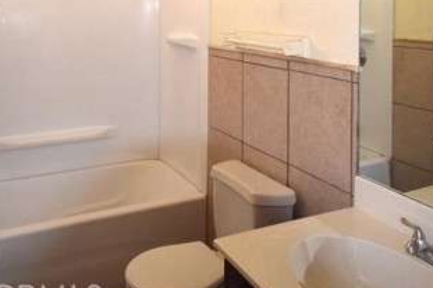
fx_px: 427
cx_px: 174
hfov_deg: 53.4
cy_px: 21
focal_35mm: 36
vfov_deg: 34.9
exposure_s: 1/60
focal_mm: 11.5
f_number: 4.8
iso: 1100
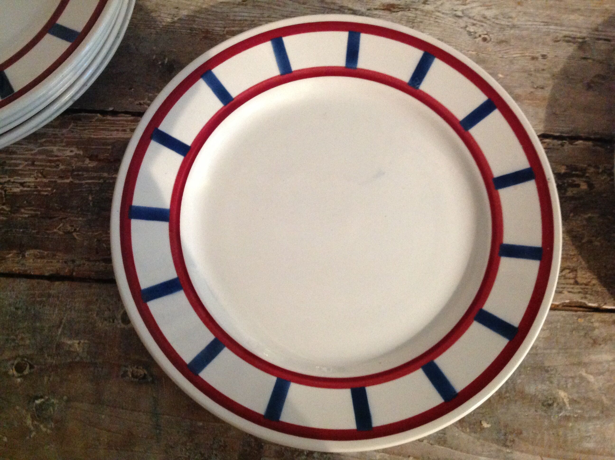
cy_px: 230
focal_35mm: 35
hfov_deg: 52.7
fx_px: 621
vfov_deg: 40.6
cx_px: 308
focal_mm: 4.28
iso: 500
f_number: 2.4
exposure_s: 1/15
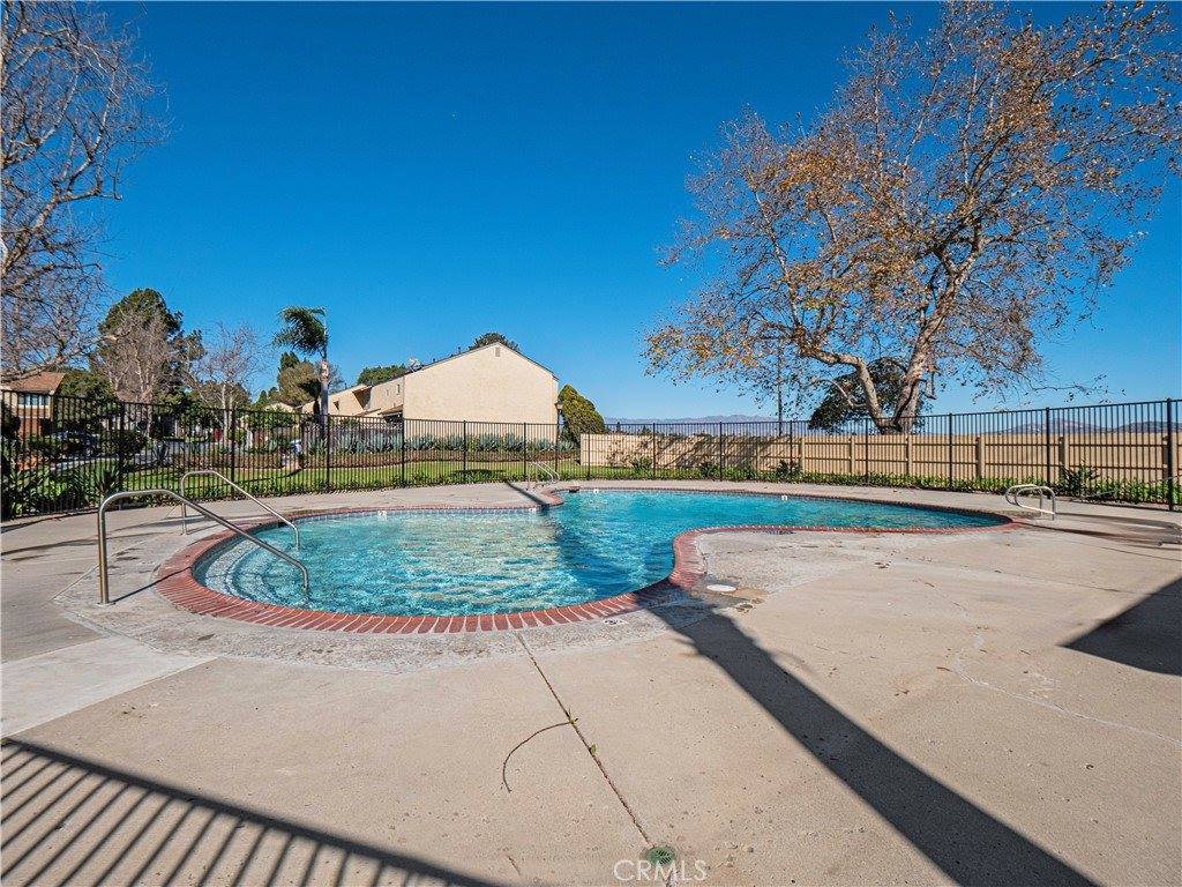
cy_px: 444
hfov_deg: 94.5
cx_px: 591
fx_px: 546
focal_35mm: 16
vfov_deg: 78.1
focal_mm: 8
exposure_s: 1/3200
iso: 200
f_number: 4
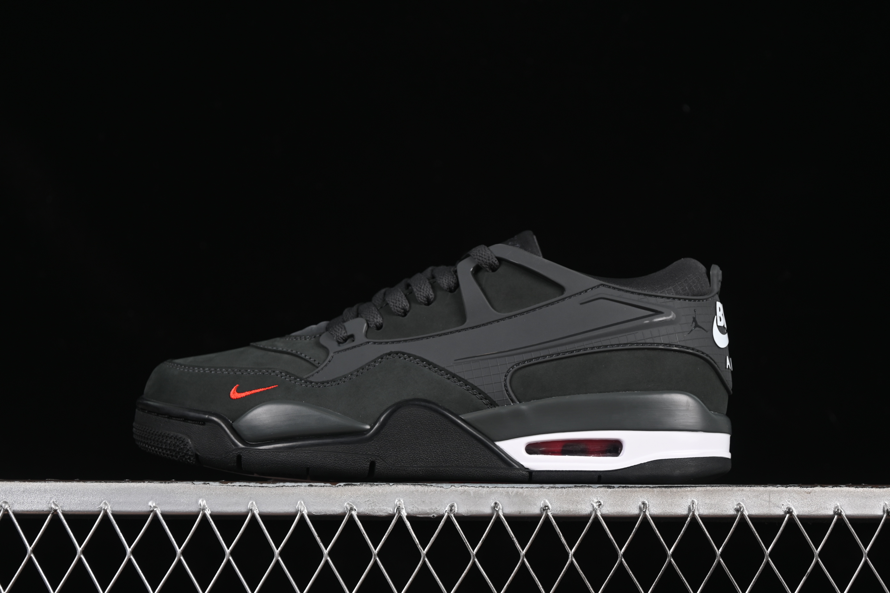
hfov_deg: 27.0
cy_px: 296
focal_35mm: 75
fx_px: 1854
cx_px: 445
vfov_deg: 18.2
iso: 160
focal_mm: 50
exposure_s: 1/60
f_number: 6.3
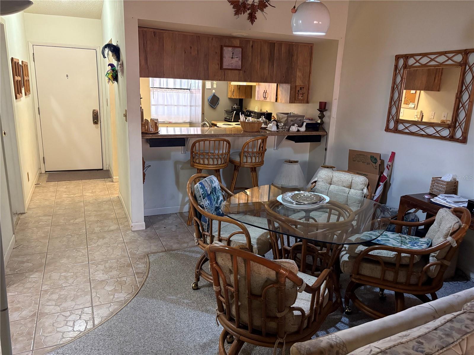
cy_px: 178
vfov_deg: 53.1
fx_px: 356
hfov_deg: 67.3
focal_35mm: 26
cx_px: 237
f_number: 1.6
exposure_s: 1/60
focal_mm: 5.96
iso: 400
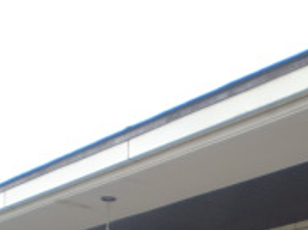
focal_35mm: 124
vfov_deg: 11.4
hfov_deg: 15.8
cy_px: 354
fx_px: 1101
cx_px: 257
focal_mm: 6.3
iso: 64
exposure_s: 1/60
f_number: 3.1
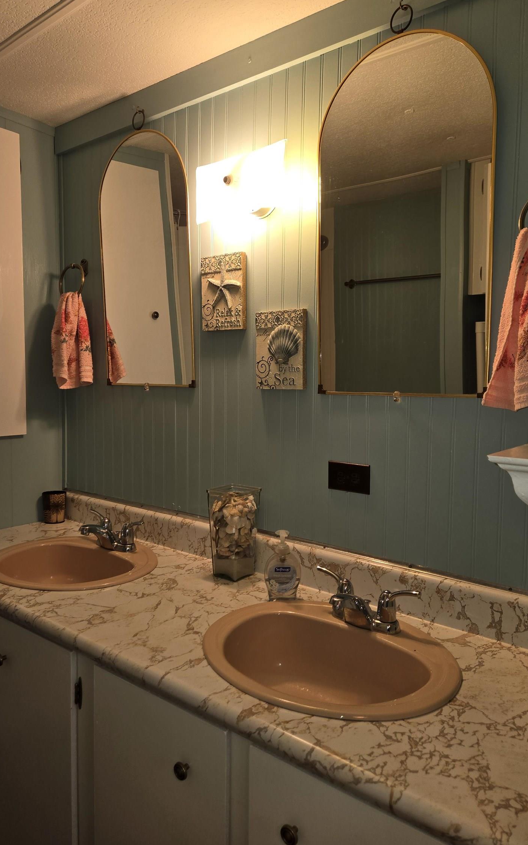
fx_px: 576
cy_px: 420
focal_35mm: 25
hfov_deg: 49.3
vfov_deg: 72.6
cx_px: 273
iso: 40
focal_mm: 5.4
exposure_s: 1/60
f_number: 1.8
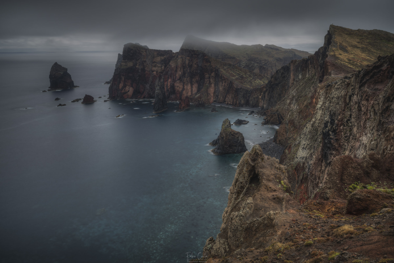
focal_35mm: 33
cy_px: 132
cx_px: 197
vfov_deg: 40.0
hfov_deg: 57.2
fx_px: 361
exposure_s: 30
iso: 100
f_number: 13
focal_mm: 33
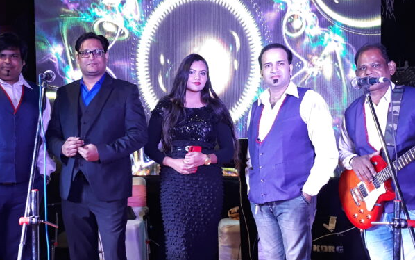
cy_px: 147
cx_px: 150
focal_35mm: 49
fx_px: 554
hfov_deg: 40.7
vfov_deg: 26.3
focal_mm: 3.71
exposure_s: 1/50
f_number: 1.7
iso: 100
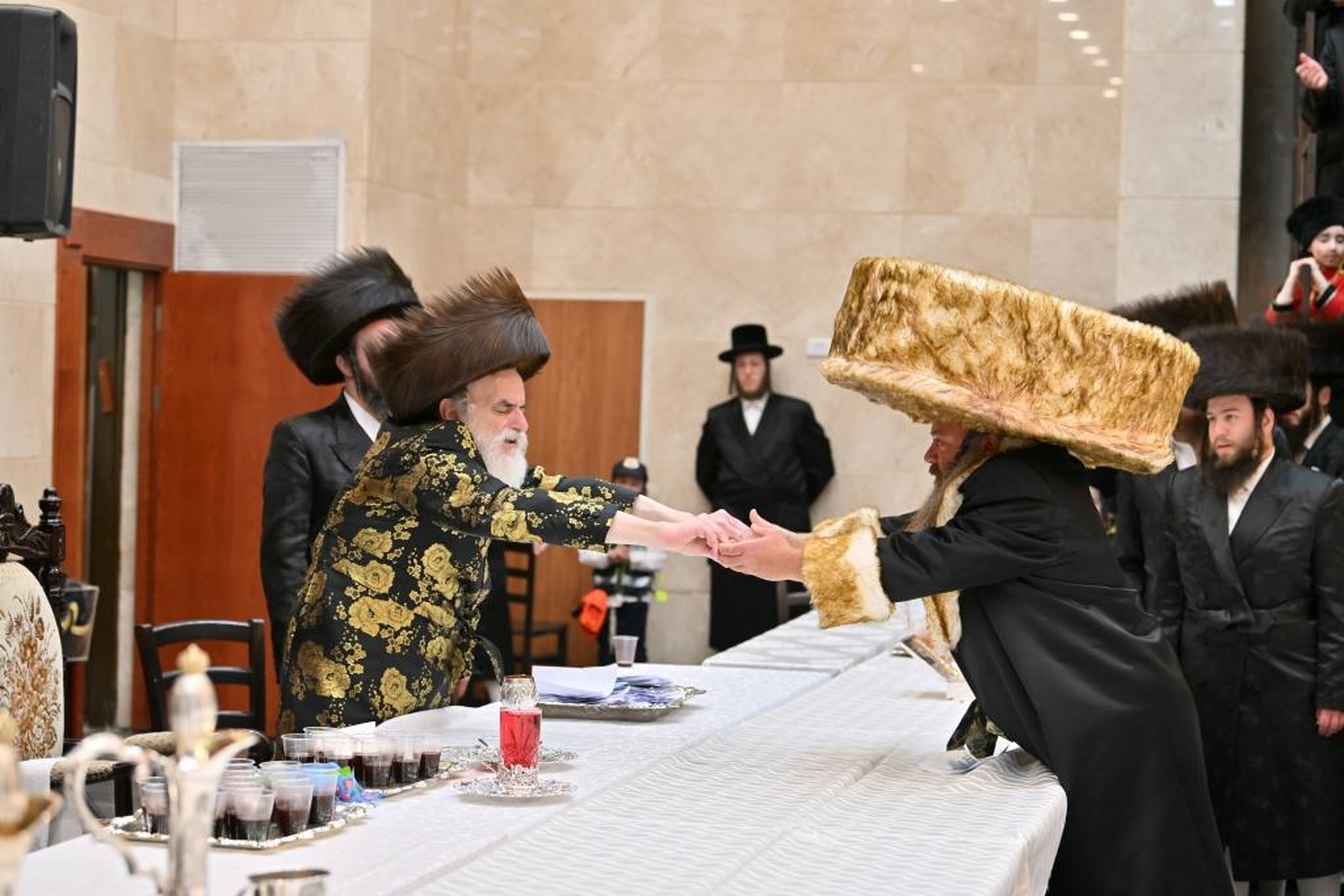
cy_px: 448
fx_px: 2614
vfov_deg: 19.5
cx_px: 672
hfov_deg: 28.8
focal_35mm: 70
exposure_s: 1/200
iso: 320
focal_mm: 70
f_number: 4
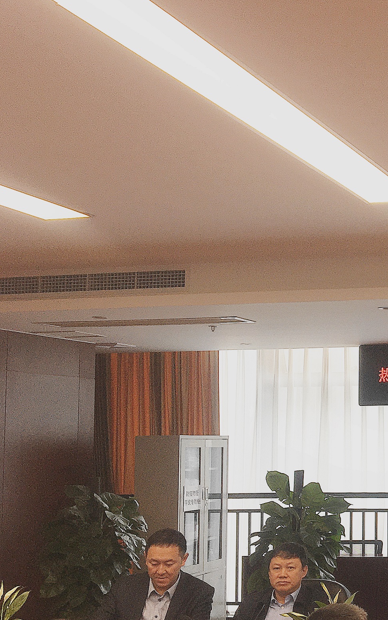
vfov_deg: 34.4
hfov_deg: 19.4
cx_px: 572
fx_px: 998
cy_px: 380
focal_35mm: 59
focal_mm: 4.15
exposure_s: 1/100
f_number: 2.2
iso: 25
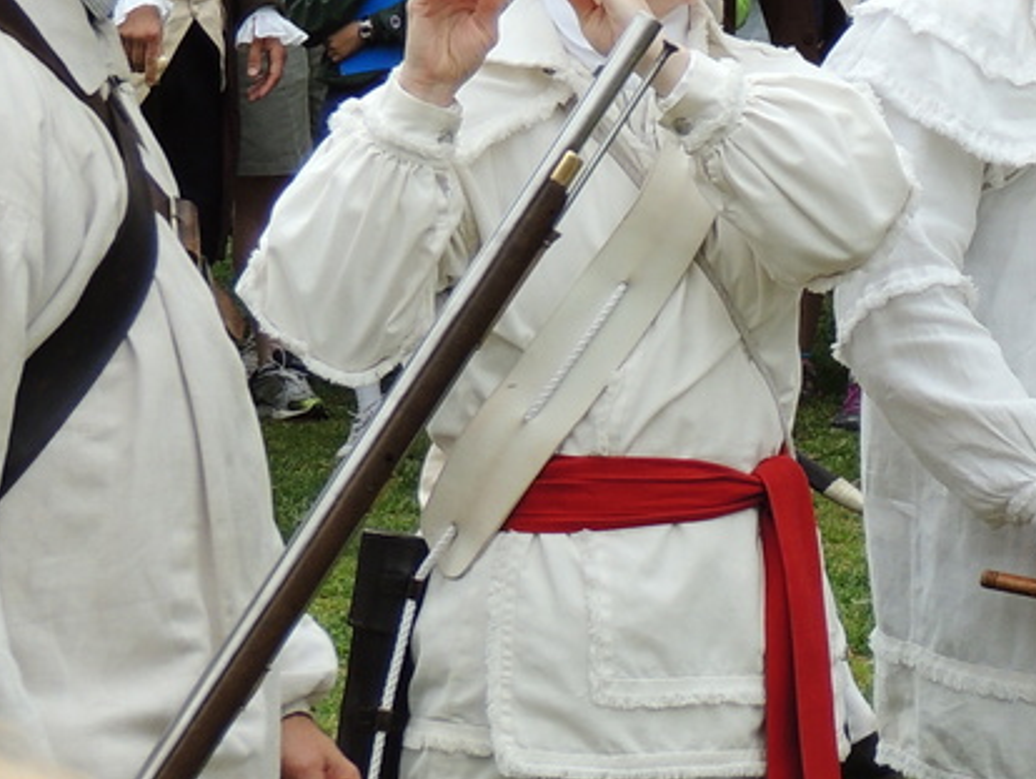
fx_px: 8325
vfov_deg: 5.3
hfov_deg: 7.1
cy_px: 78
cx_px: 1329
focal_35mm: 278
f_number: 4.1
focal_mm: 16
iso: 100
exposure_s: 1/320
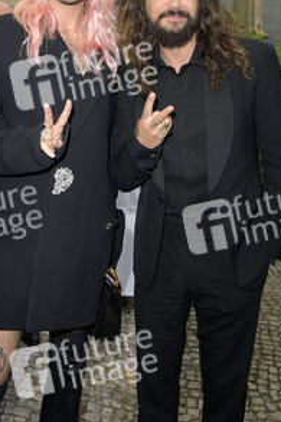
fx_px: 481
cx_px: 125
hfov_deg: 32.6
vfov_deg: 46.8
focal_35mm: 41
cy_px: 148
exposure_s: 1/250
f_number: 7.1
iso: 640
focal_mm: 30
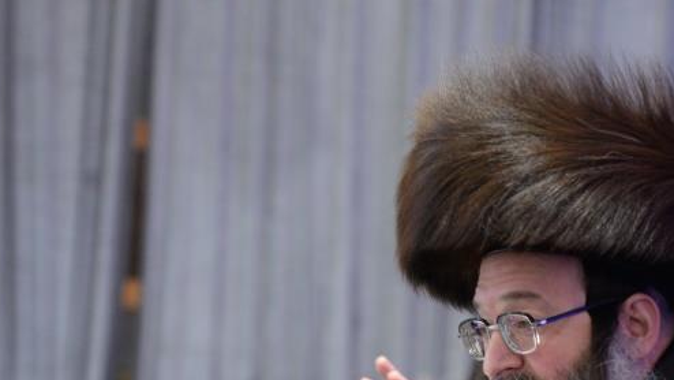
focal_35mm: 228
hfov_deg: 9.4
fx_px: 4075
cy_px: 390
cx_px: 458
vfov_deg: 5.3
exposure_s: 1/80
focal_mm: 105
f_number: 5
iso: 2000
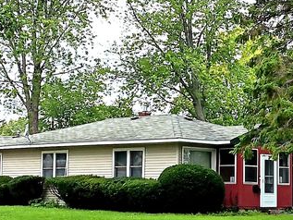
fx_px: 347
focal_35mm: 41
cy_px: 105
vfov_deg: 35.2
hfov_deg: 45.7
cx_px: 158
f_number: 1.8
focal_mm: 3.98
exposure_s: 1/24.4
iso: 80
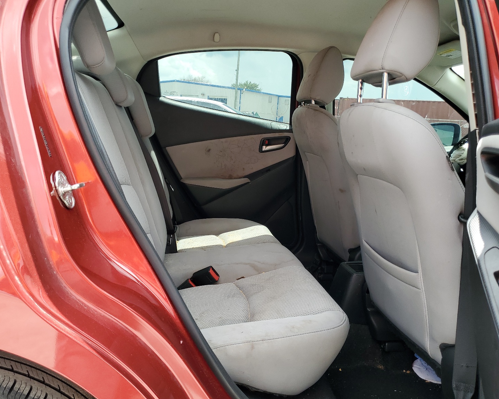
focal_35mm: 28
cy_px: 206
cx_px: 238
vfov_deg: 51.5
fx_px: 414
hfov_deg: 62.2
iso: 50
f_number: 1.5
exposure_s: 1/455
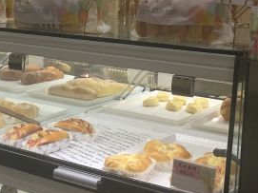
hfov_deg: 25.7
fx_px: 559
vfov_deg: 19.5
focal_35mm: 75
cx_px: 65
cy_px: 51
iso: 40
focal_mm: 4.15
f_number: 2.2
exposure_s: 1/33
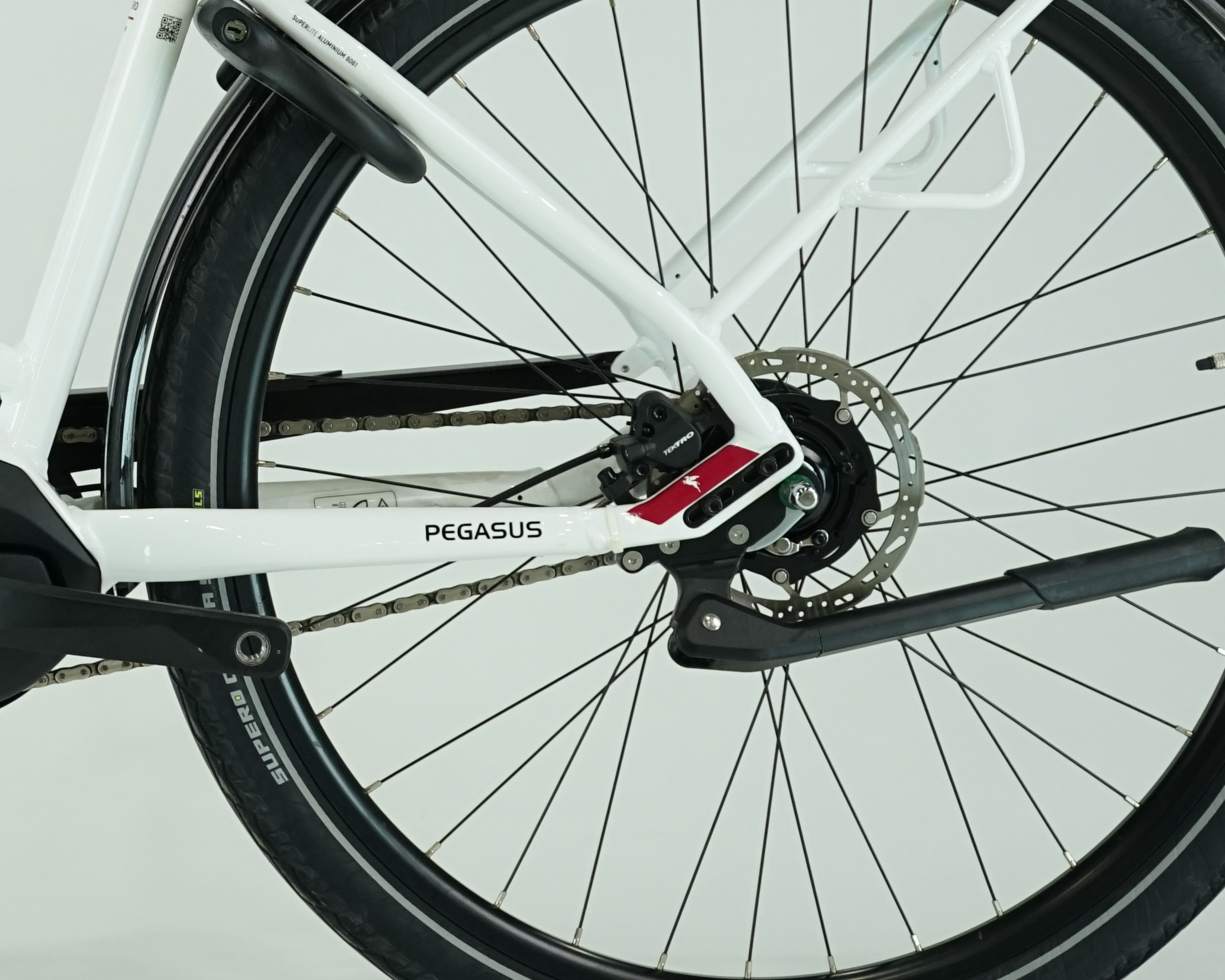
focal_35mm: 140
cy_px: 65
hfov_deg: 13.4
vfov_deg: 11.0
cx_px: -239
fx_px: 5076
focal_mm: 55
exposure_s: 1/200
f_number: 5.6
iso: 1000
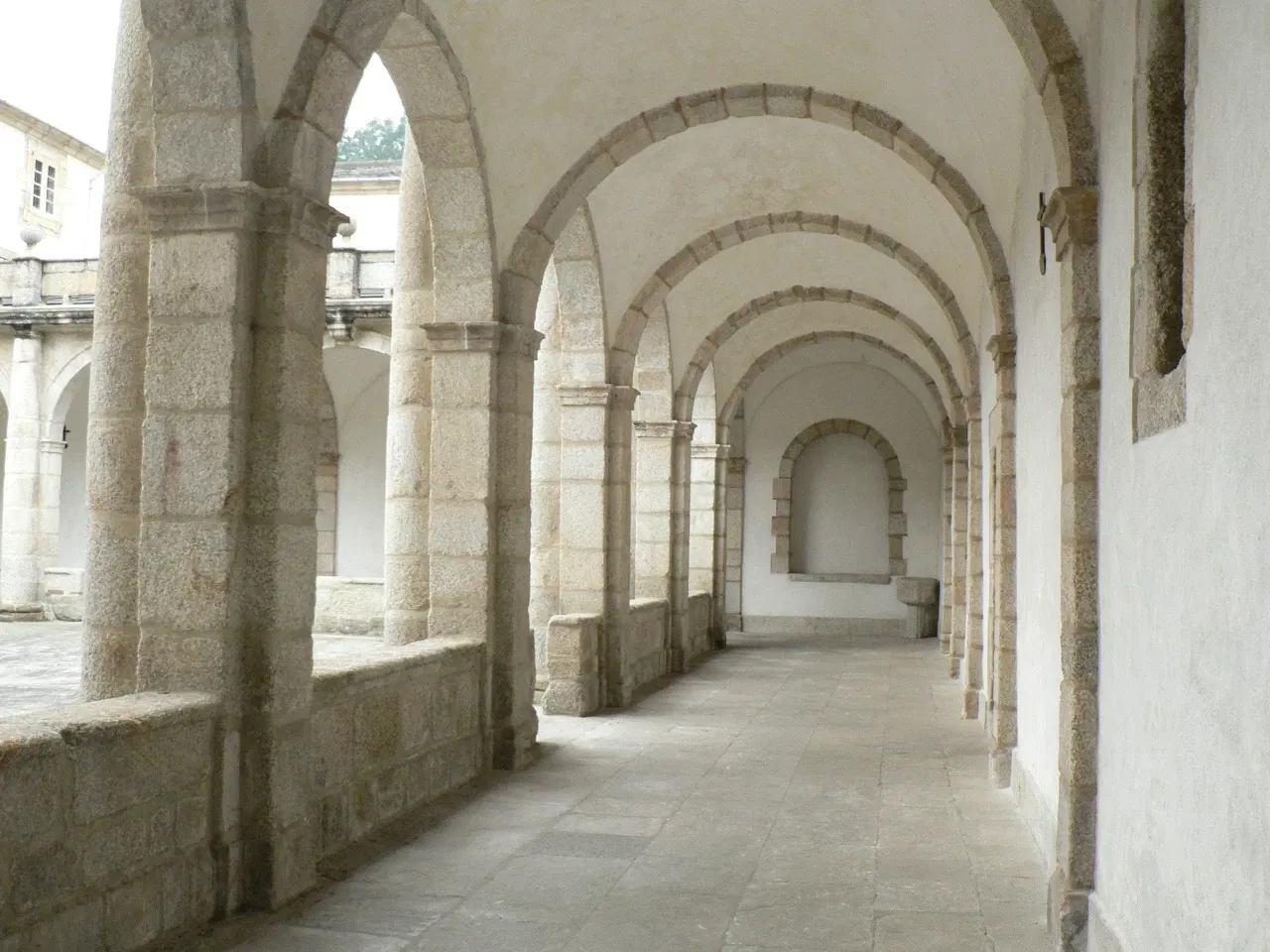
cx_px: 635
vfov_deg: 39.7
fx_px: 1321
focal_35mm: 36
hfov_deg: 51.4
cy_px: 476
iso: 200
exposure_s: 1/80
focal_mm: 6
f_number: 4
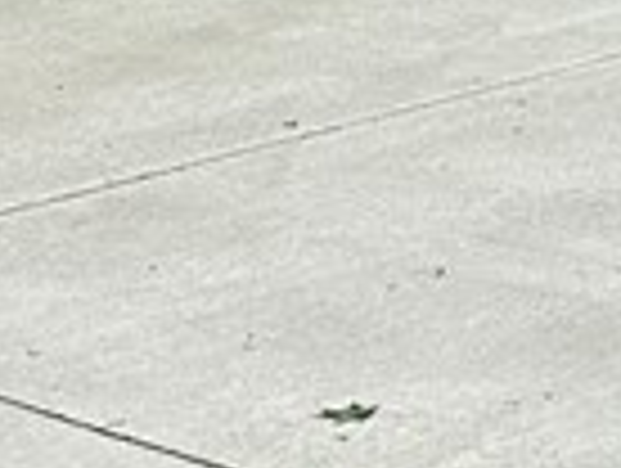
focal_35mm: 178
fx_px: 3199
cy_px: -1040
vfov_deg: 7.2
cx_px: 1503
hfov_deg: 9.8
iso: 80
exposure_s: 1/1062
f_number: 1.78
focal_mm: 6.86
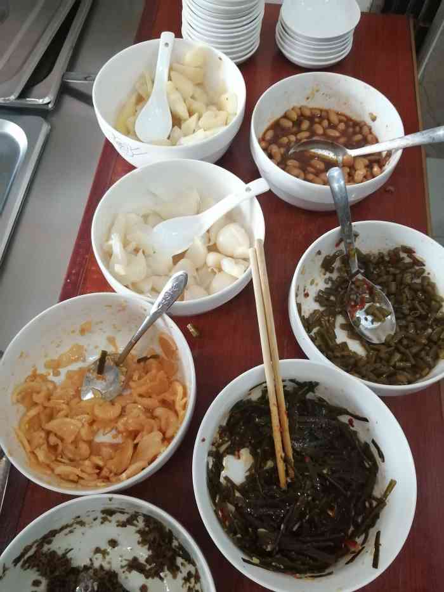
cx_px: 222
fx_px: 445
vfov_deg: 67.3
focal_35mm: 26
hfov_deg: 53.1
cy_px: 296
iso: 400
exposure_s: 1/100
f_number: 1.8
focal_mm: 3.46
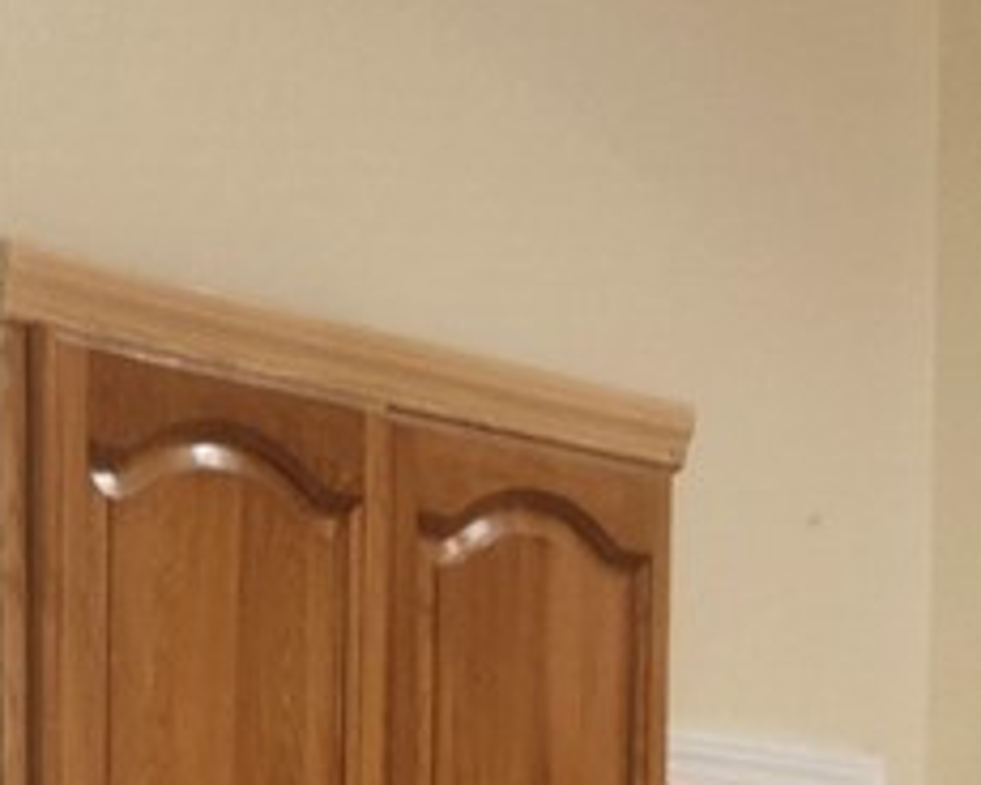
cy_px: 1719
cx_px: 55
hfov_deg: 12.3
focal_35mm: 156
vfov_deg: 9.1
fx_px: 4529
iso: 100
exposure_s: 1/120
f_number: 1.8
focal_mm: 5.54
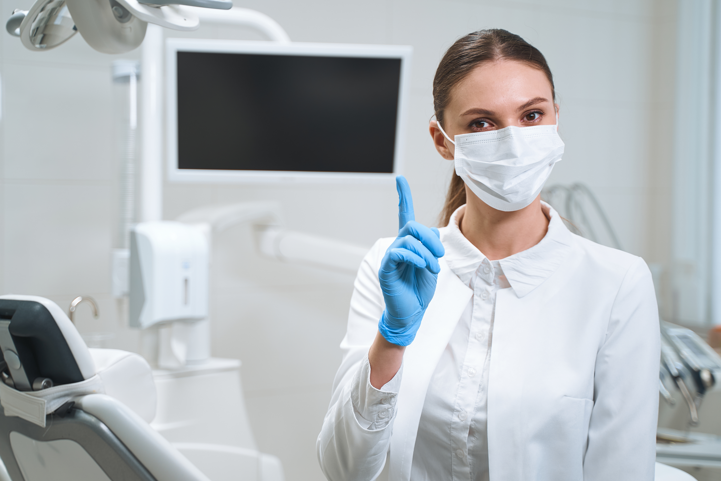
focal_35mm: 63
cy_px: 245
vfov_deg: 21.6
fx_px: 1262
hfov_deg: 31.9
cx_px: 352
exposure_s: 1/125
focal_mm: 57
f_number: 2.8
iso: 200
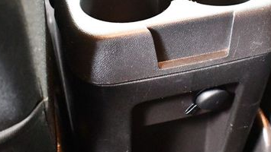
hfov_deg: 30.8
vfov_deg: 17.8
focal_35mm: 68
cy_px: 77
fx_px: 489
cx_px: 176
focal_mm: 18
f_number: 3.5
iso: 12800
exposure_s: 1/40
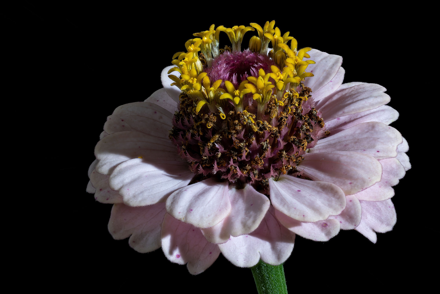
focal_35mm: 105
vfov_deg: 13.0
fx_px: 1283
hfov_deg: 19.5
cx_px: 220
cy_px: 147
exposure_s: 1/2
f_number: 14
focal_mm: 105
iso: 100
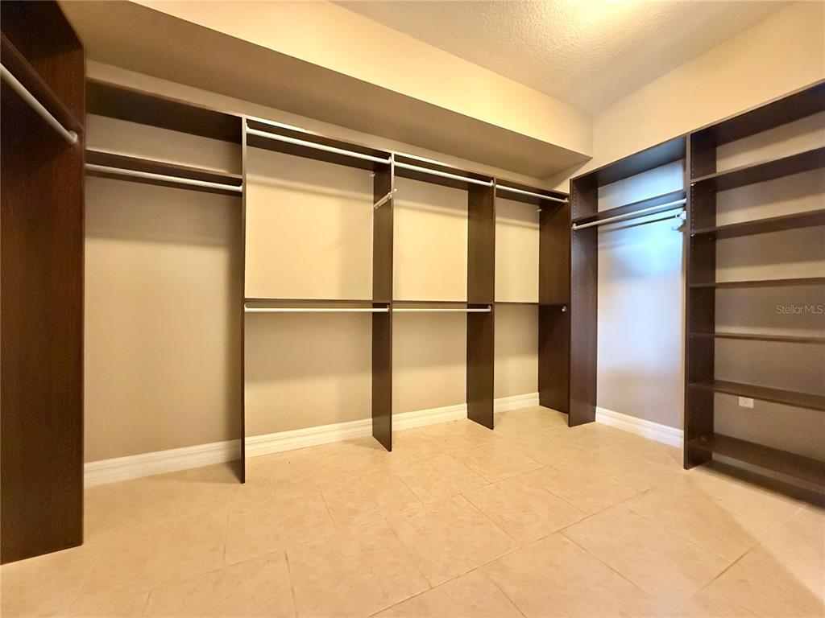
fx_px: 334
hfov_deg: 102.1
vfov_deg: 85.7
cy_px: 309
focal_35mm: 14
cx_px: 412
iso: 1250
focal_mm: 2.22
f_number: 2.2
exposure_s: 1/60
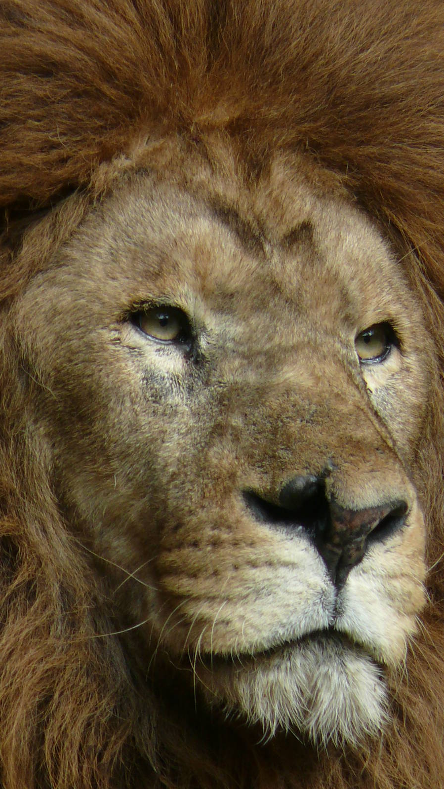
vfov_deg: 2.6
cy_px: 394
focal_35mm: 816
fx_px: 17077
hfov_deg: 1.5
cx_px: 261
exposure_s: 1/250
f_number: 5
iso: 100
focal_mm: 88.8
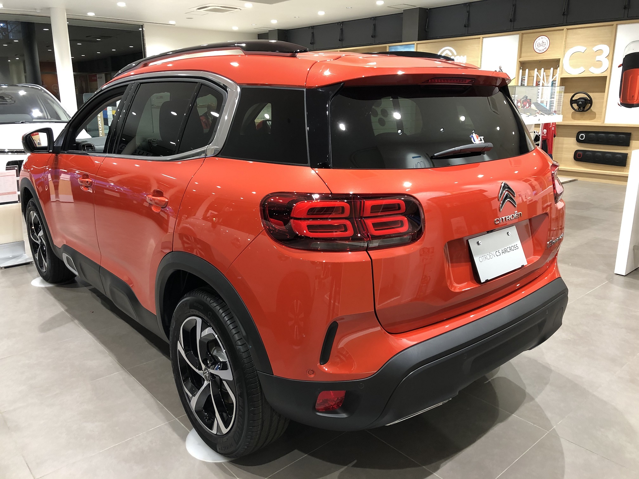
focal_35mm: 28
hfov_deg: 63.4
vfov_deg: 49.7
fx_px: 517
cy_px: 240
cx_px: 320
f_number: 1.8
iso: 40
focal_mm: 4
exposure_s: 1/17
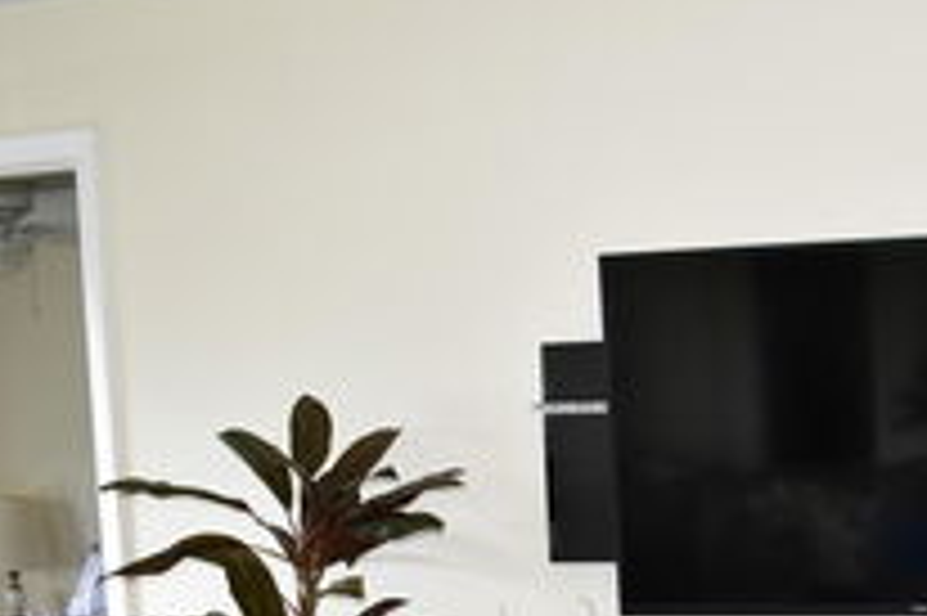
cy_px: 629
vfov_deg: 18.9
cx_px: 855
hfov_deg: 27.7
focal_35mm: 70
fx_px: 1801
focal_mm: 20
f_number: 4.5
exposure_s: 1/60
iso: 1000
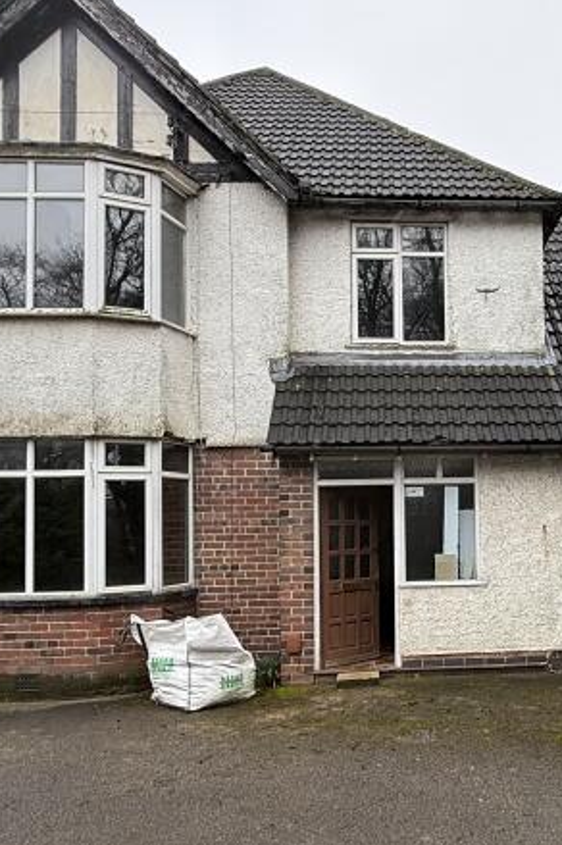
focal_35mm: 34
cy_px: 474
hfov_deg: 37.2
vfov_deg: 55.7
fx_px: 797
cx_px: 462
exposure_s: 1/324
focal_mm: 2.22
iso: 50
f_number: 2.2
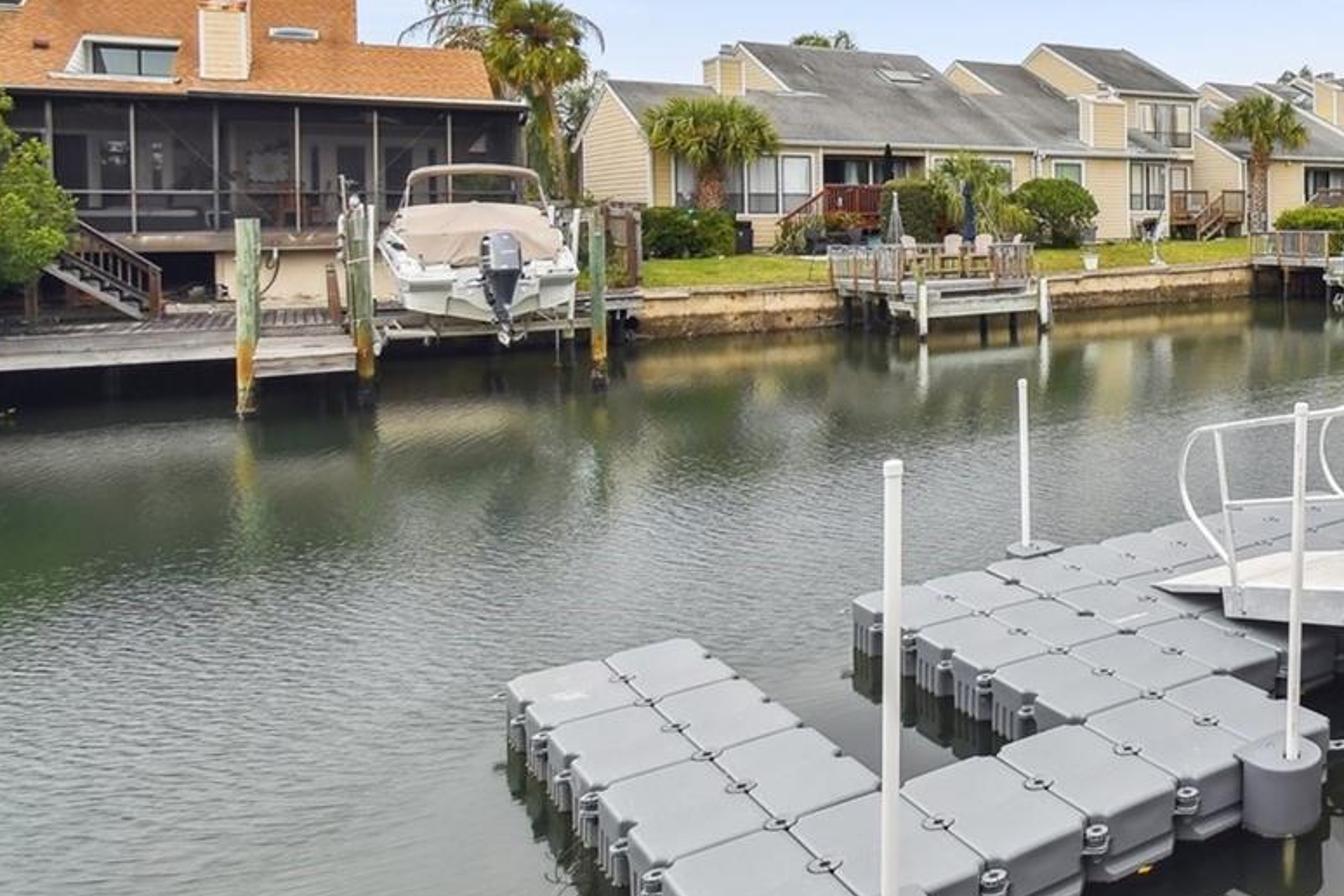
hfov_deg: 49.3
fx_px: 1157
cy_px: 189
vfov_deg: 40.7
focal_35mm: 31
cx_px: 1344
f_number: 6.3
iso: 100
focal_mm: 10
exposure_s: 1/250
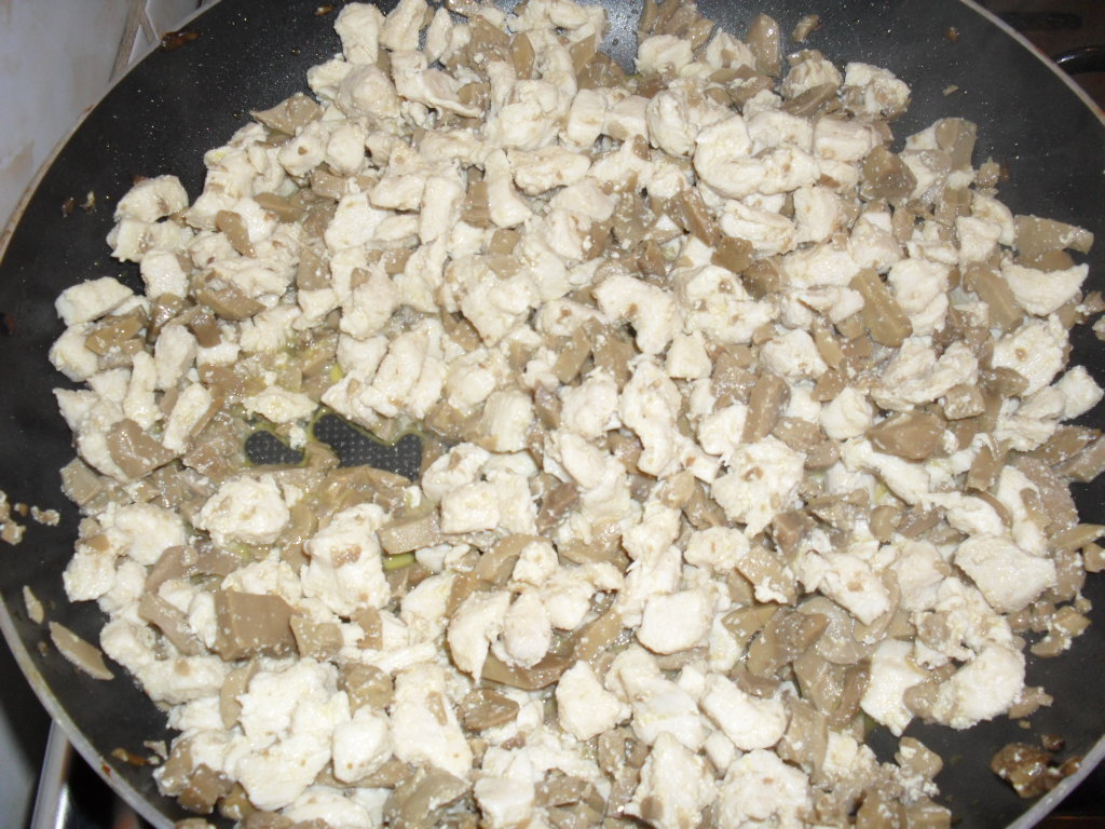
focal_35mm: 35
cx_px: 552
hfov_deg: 52.6
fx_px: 1117
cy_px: 414
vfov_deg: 40.7
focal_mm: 6.3
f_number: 3.2
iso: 200
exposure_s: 1/45
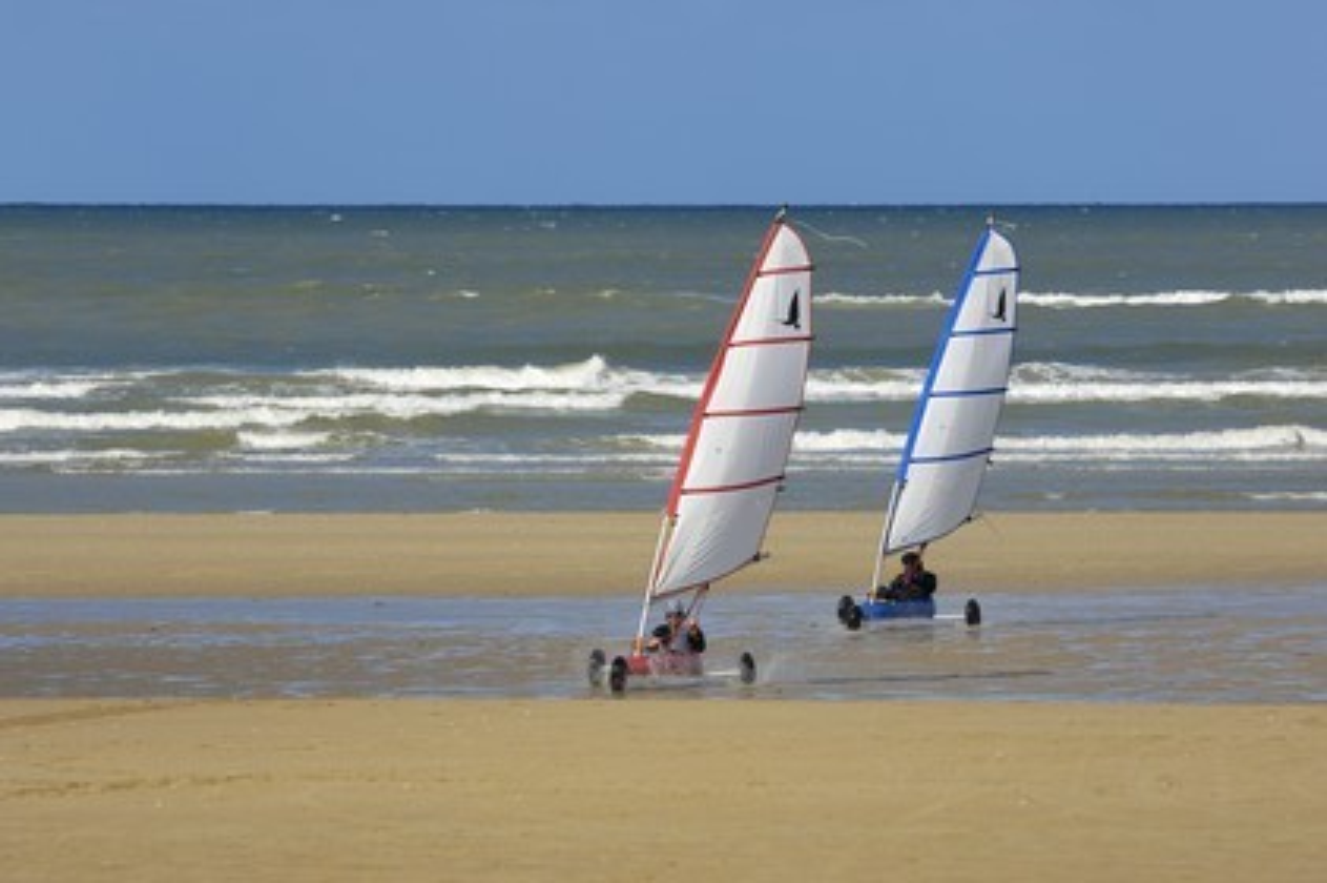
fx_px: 11049
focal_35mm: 300
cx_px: 664
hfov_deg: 6.9
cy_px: 442
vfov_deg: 4.6
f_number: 6
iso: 100
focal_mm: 200
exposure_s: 1/500
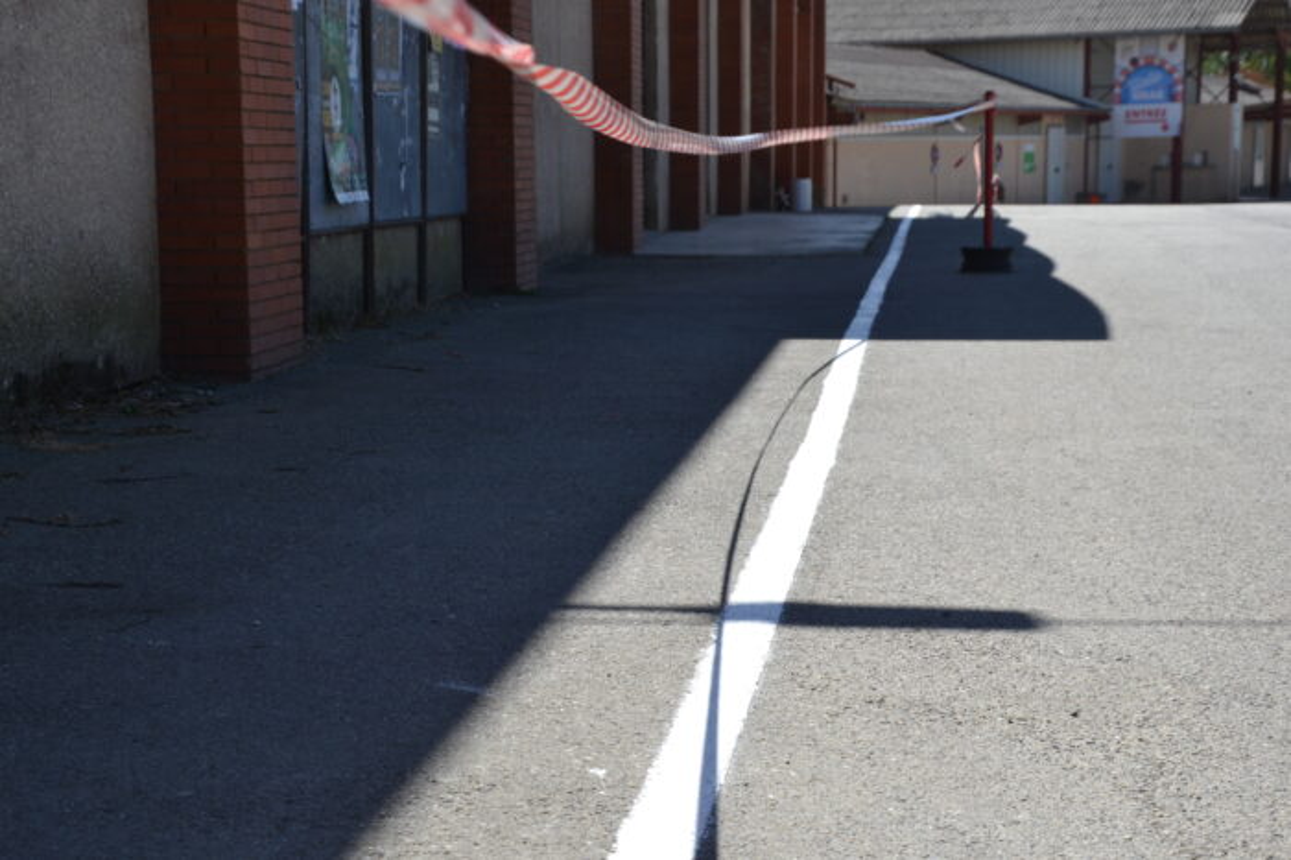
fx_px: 2796
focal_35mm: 78
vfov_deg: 17.5
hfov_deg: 26.0
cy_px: 430
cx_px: 646
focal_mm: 52
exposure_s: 1/200
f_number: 7.1
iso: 100
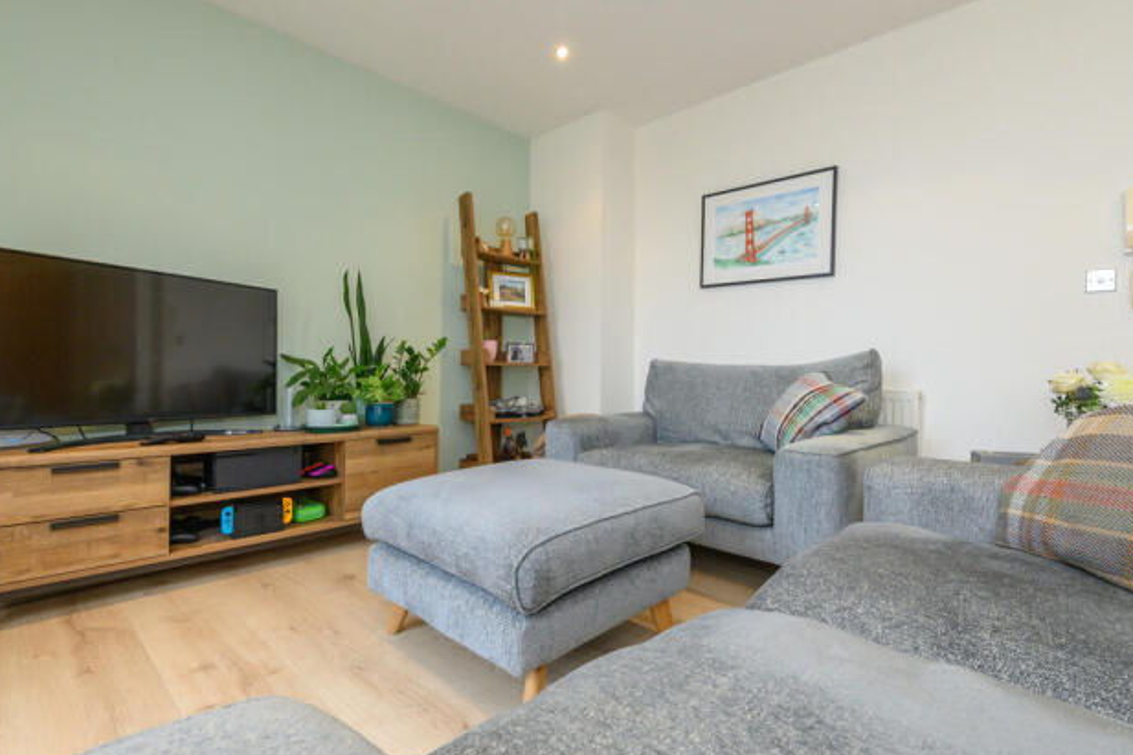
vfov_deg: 70.4
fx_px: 535
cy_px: 369
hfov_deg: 93.3
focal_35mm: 17
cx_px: 584
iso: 500
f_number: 8
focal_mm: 16
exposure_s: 1/25
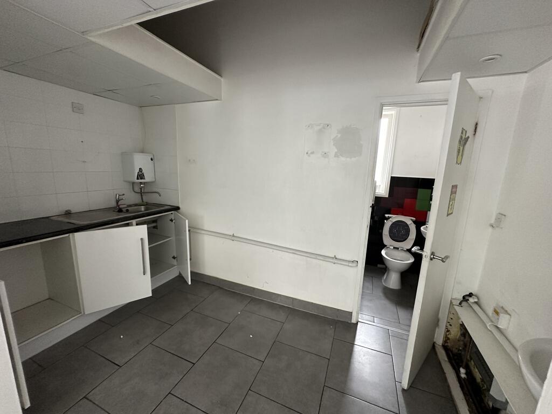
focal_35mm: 14
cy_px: 207
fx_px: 223
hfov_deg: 102.1
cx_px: 276
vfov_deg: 85.7
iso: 320
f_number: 2.2
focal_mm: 2.22
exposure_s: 1/62
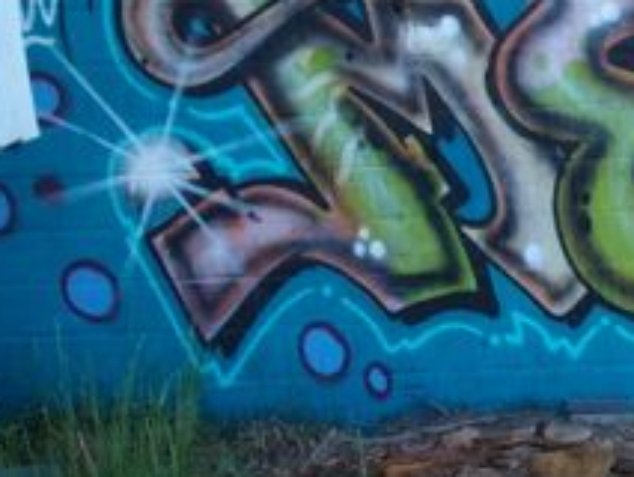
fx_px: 1374
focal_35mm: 75
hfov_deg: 24.0
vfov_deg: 19.7
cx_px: 726
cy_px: 264
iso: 100
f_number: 2.5
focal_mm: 6.87
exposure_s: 1/125
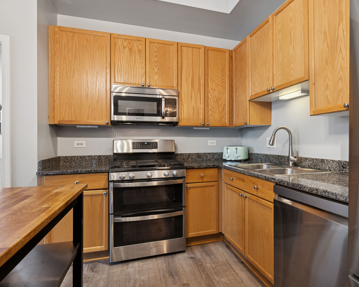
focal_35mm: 21
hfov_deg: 78.5
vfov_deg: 66.6
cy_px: 142
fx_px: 219
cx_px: 199
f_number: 8
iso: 200
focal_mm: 17.5
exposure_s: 1/15
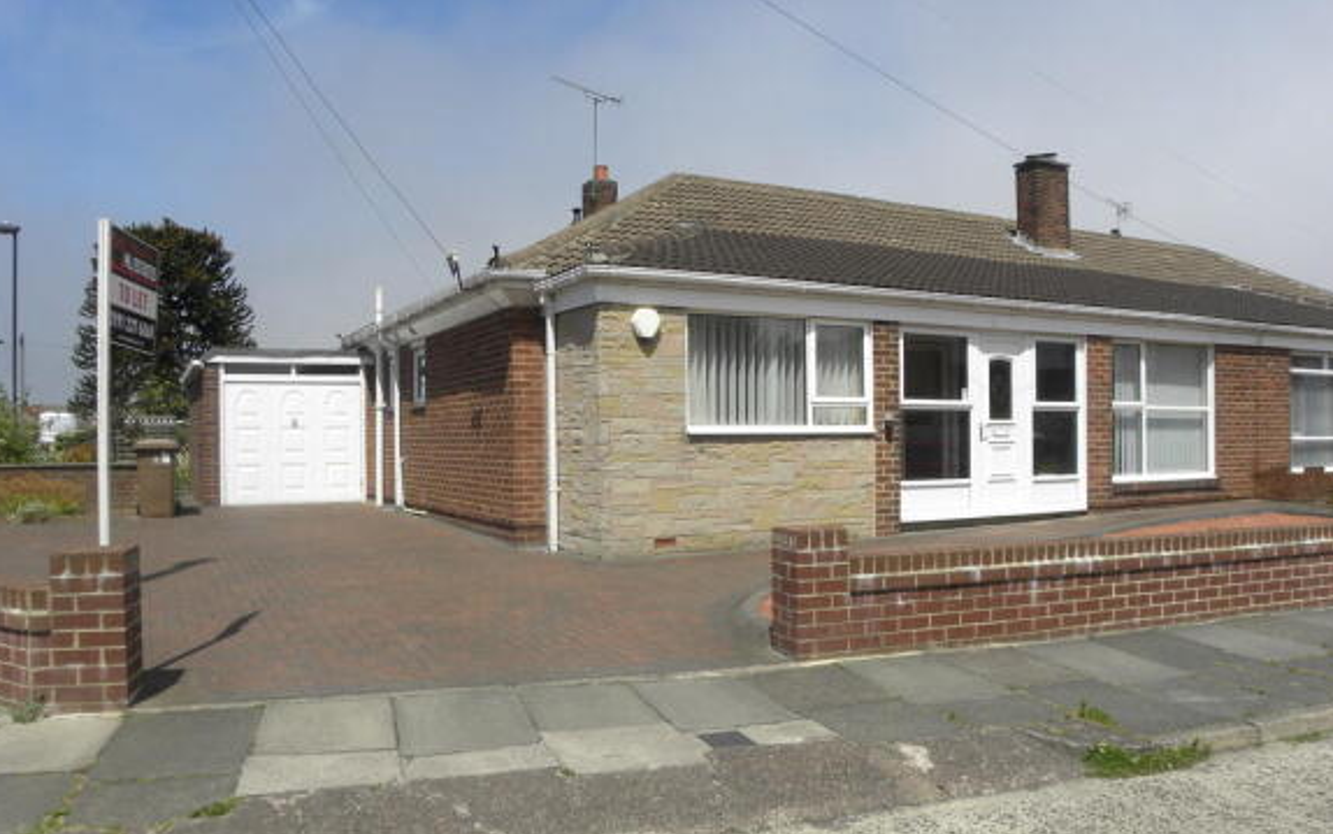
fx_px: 1017
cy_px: 431
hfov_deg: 66.5
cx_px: 665
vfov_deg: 44.6
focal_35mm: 28
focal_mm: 4.6
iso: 64
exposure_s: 1/342
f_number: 6.3
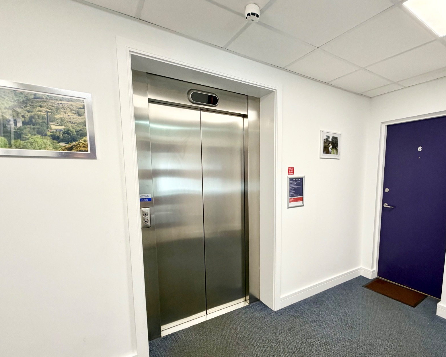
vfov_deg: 73.5
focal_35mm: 18
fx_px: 238
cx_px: 265
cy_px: 201
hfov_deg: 85.4
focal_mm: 2.22
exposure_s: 1/100
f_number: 2.2
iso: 200
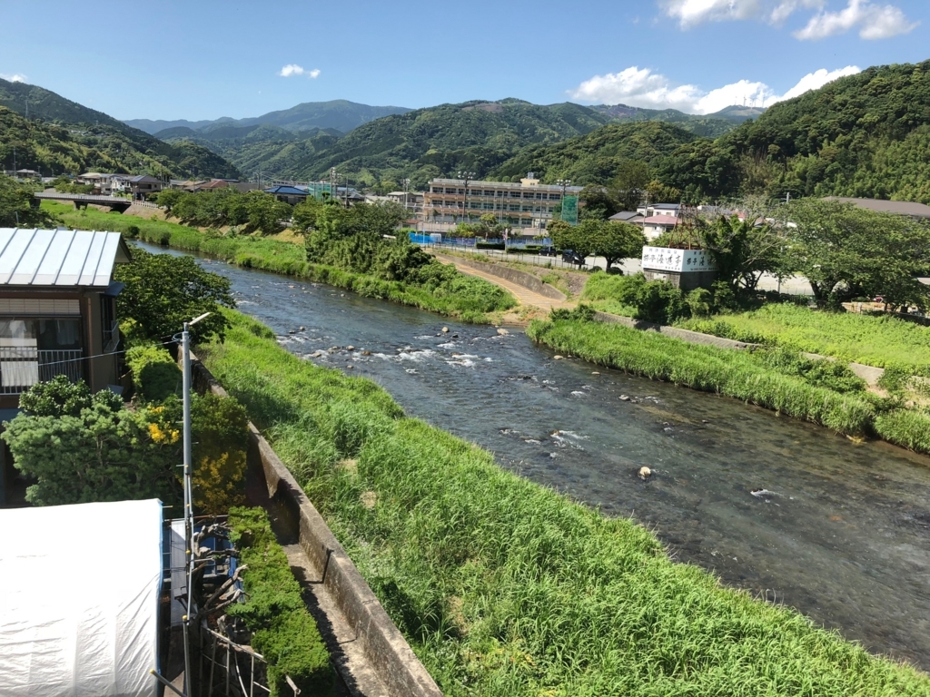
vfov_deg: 49.7
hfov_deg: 63.4
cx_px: 465
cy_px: 348
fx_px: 752
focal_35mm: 28
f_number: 1.8
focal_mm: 4
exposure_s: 1/762
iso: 20
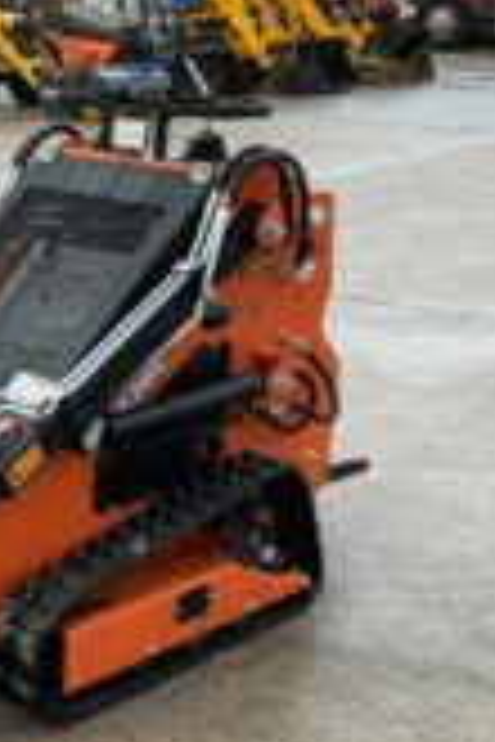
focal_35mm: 66
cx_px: 45
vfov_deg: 30.3
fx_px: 1361
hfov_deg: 20.2
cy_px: 481
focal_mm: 3
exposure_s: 1/176
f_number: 1.8
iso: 16
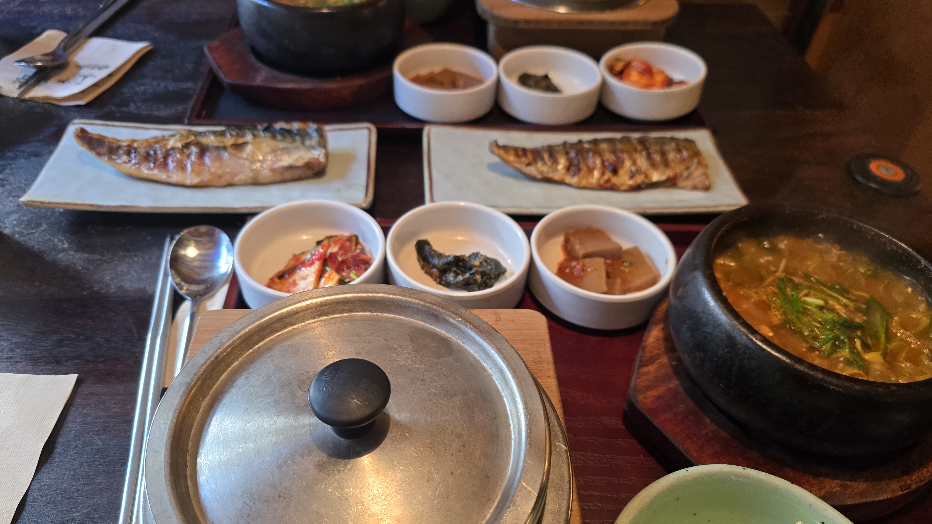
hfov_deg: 71.9
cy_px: 305
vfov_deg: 44.2
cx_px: 456
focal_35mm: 26
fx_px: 643
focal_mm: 6.3
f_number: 1.7
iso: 400
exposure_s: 1/120
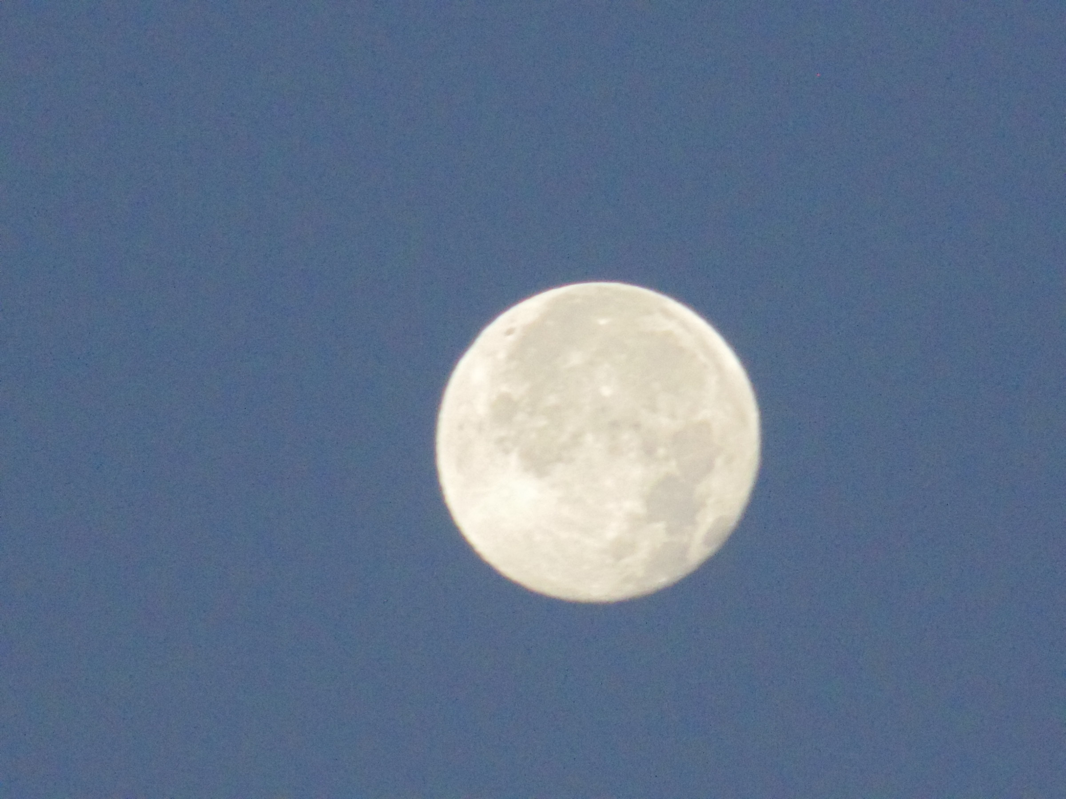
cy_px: 400
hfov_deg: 3.4
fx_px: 17861
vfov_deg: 2.6
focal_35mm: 580
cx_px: 533
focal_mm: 104
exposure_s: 1/250
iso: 400
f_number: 5.9
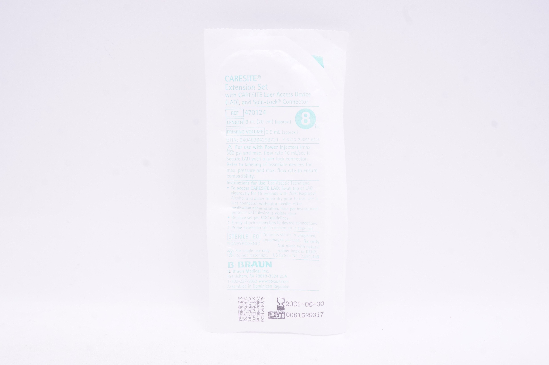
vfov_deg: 30.8
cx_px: 274
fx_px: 663
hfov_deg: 45.0
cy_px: 182
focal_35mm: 44
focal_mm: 29
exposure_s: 1/25
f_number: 13
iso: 800
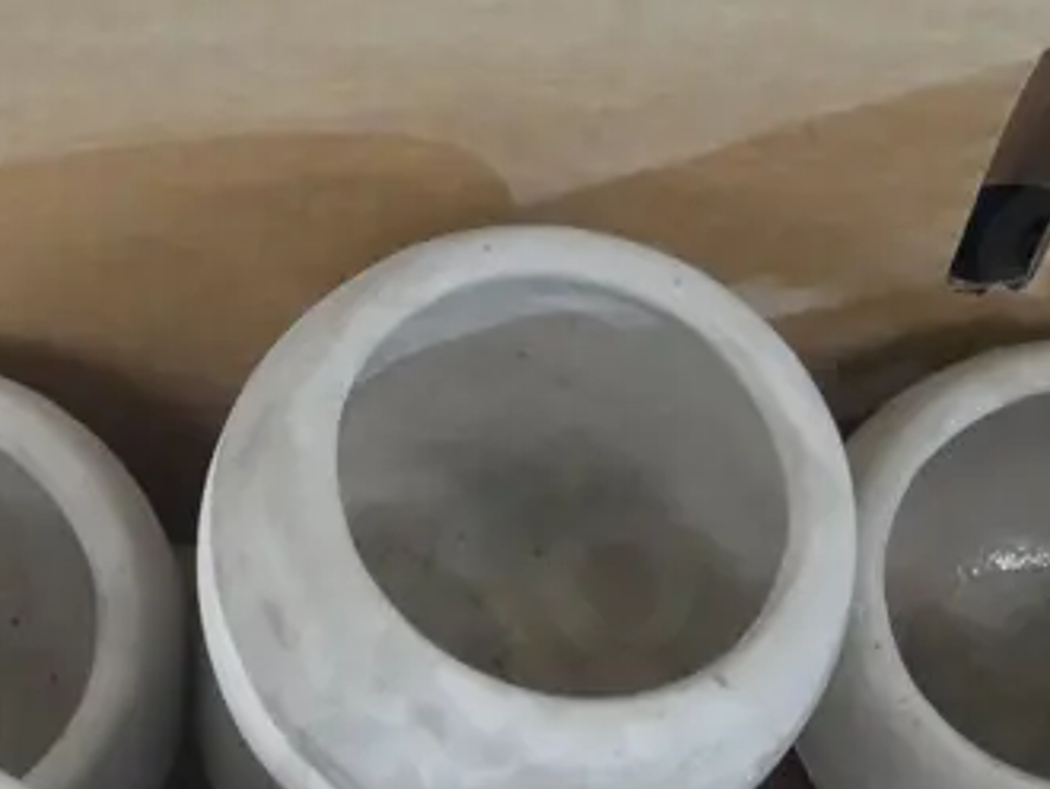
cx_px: 239
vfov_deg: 11.8
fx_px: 3764
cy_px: 867
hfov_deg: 15.8
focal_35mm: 124
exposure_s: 1/20
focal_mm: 20
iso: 3200
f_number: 4.4
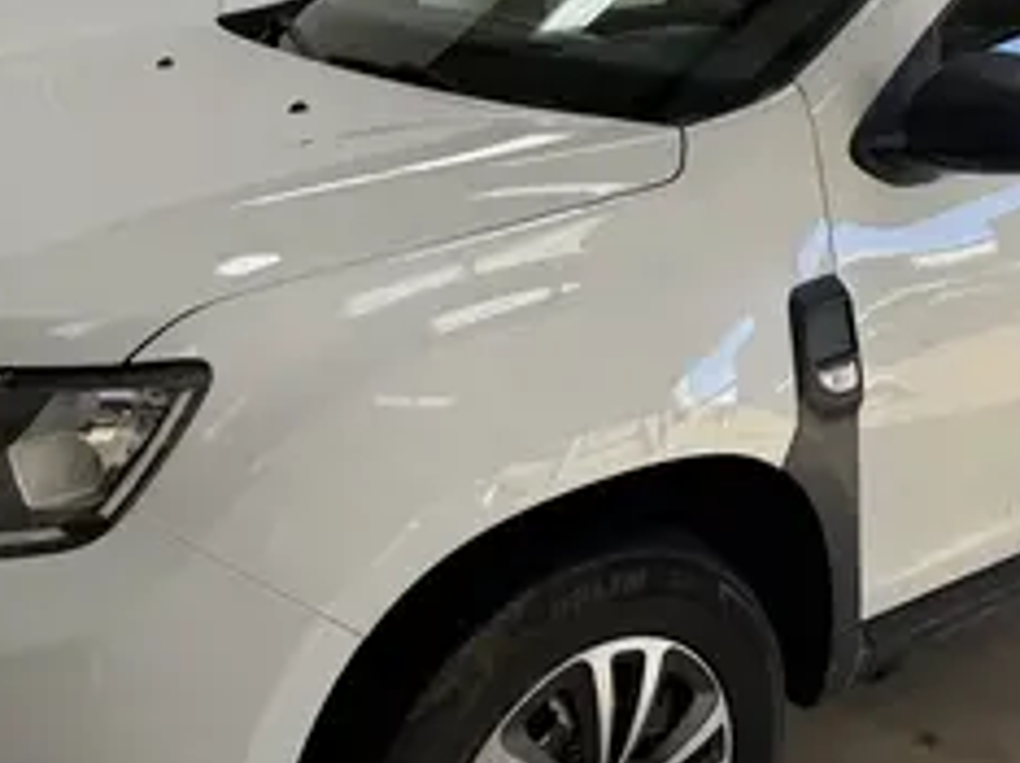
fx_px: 1472
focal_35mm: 50
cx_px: 665
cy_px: 281
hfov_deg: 37.9
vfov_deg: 28.9
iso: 100
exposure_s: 1/389
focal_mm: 6.76
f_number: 1.78
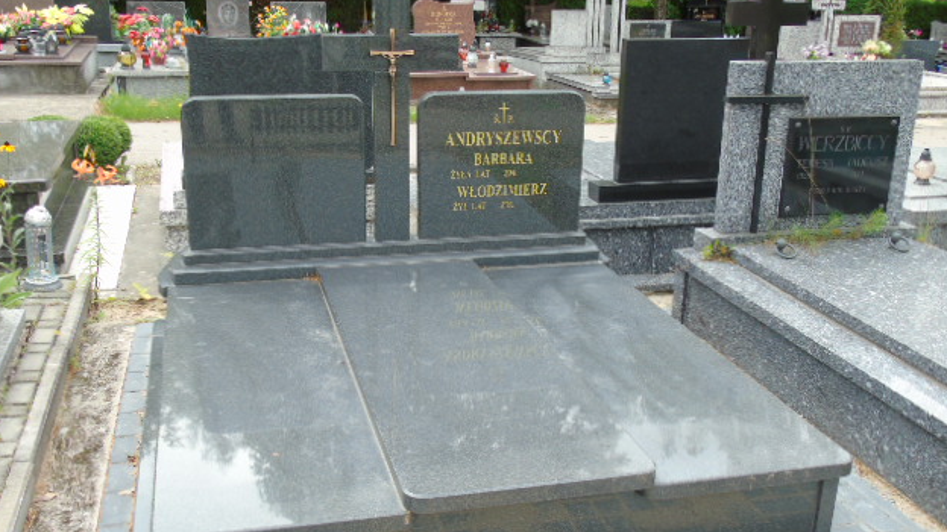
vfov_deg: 31.1
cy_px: 317
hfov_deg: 52.8
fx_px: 954
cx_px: 464
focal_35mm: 38
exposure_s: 1/160
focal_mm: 6.1
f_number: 3.8
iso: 80
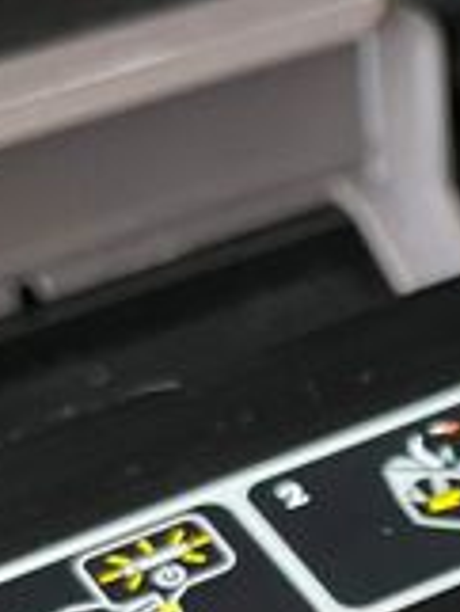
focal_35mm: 129
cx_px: 749
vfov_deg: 14.6
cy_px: 787
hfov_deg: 11.0
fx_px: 2283
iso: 125
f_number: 1.6
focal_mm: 5.1
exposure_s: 1/70
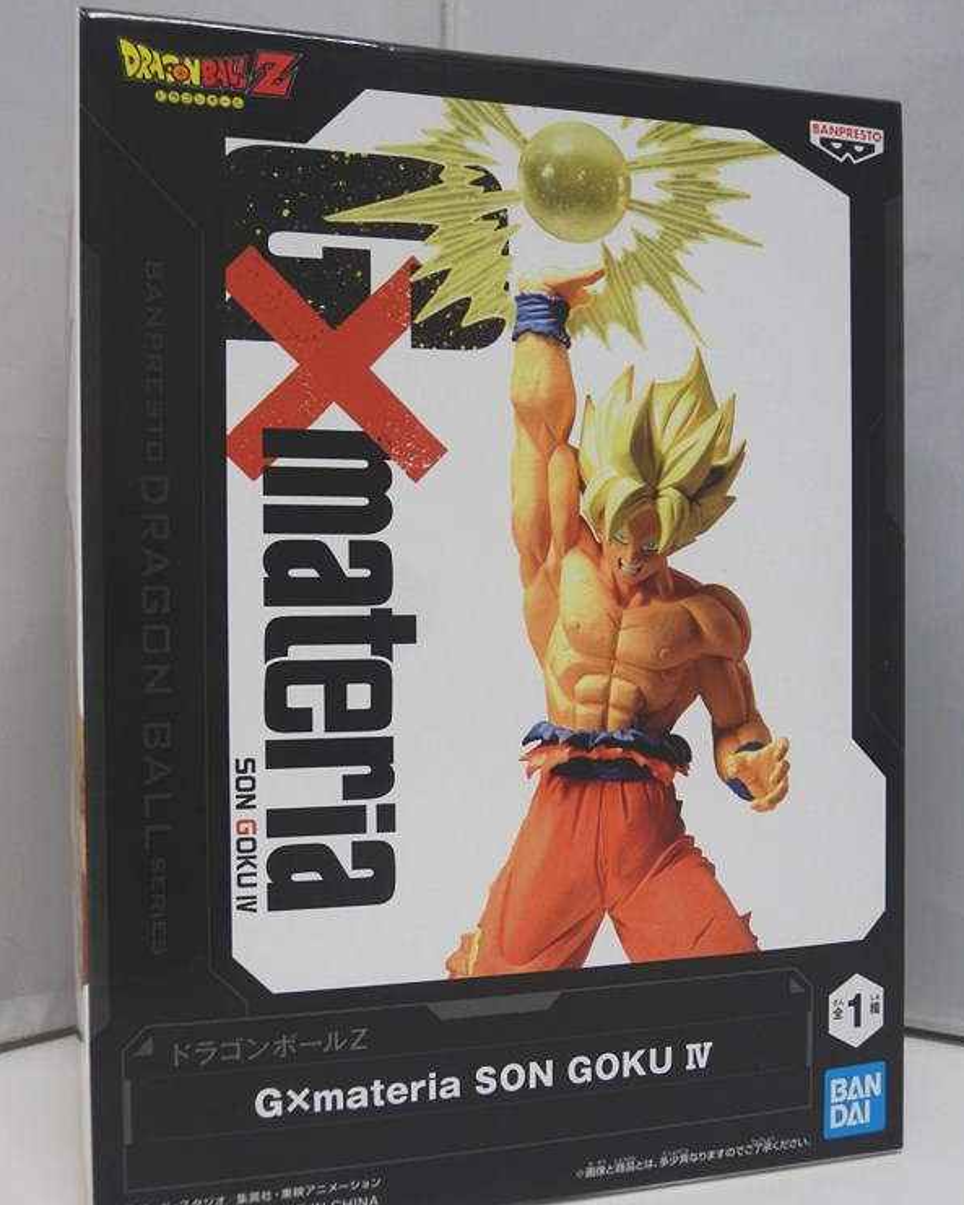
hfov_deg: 38.2
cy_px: 634
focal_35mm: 39
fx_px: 1391
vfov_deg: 46.8
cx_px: 486
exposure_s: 1/40
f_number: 3.9
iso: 200
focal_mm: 6.7
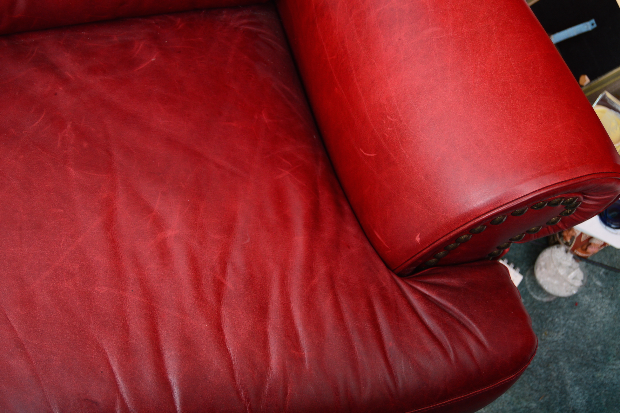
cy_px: 206
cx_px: 310
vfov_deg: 29.8
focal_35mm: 45
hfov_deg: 43.6
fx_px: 774
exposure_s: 1/200
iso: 200
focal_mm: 30
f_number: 4.2
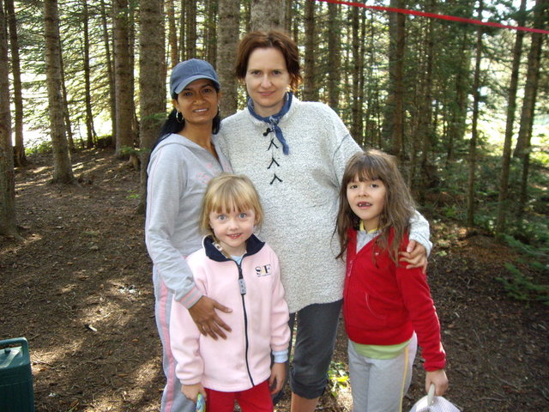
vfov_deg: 37.7
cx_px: 274
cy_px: 206
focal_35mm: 38
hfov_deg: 49.0
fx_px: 603
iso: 200
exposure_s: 1/40
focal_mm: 6.2
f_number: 2.7
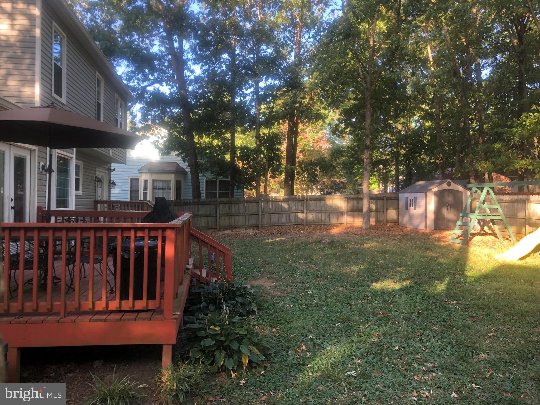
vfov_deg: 49.7
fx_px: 437
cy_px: 202
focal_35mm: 28
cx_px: 270
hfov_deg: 63.4
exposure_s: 1/120
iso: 40
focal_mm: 4
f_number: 1.8
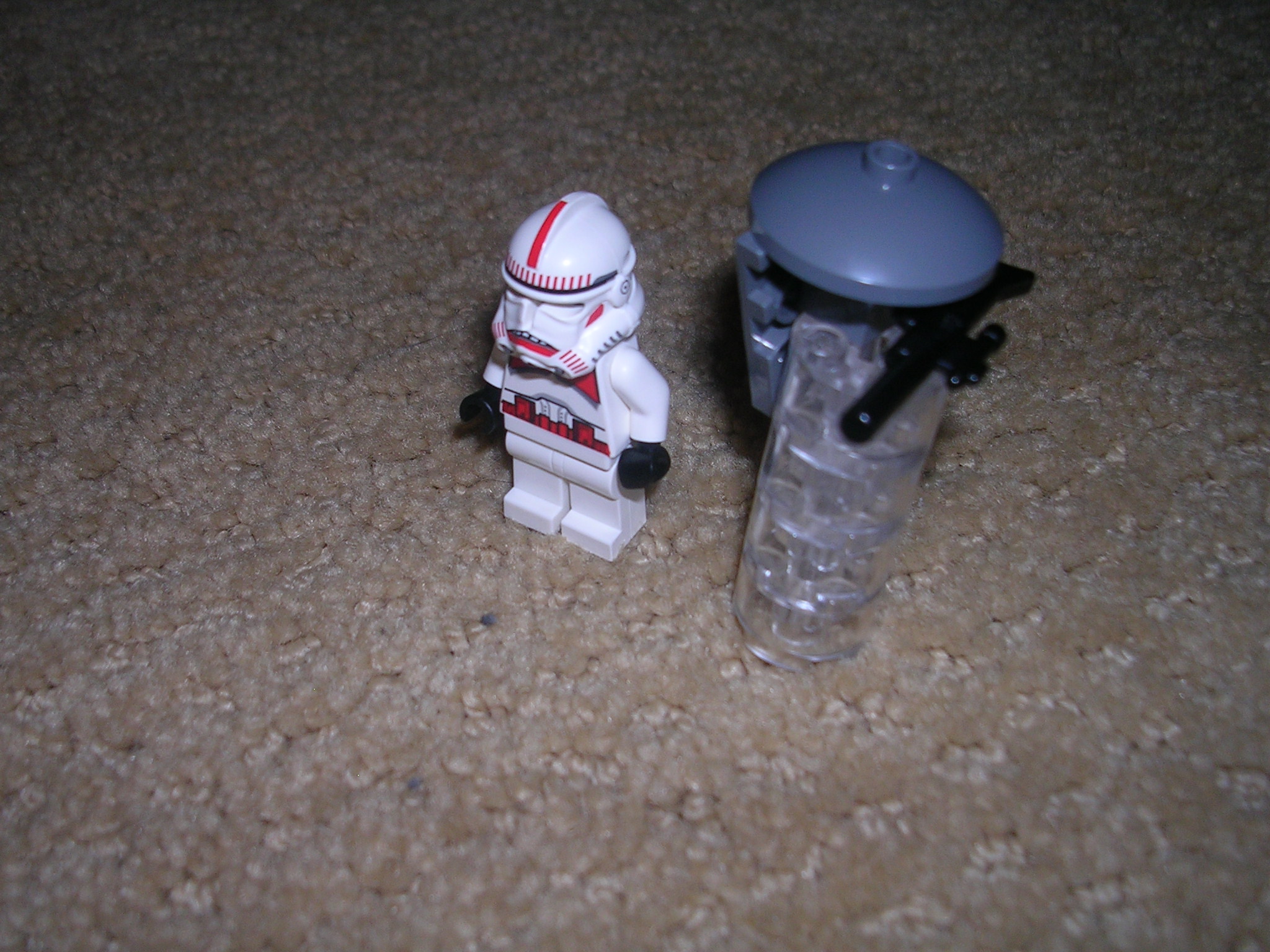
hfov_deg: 49.0
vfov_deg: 37.7
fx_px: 1394
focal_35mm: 38
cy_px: 476
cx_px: 635
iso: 50
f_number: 2.8
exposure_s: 1/60.1
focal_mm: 5.8
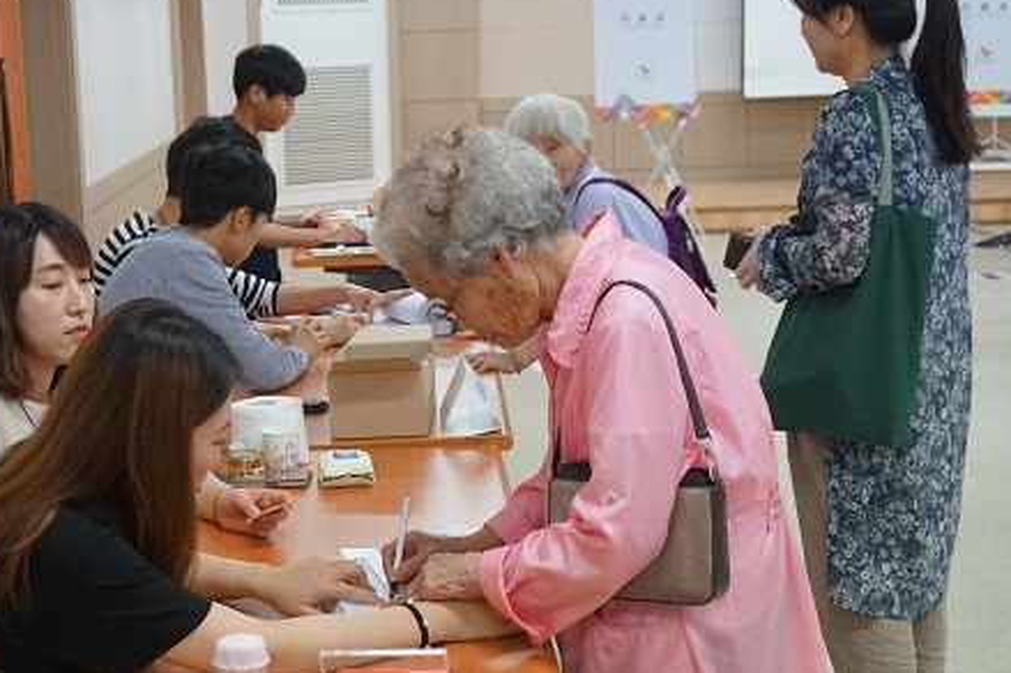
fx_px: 1899
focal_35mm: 68
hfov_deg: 29.6
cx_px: 327
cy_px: 407
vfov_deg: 20.1
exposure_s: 1/160
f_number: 5
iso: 2500
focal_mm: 33
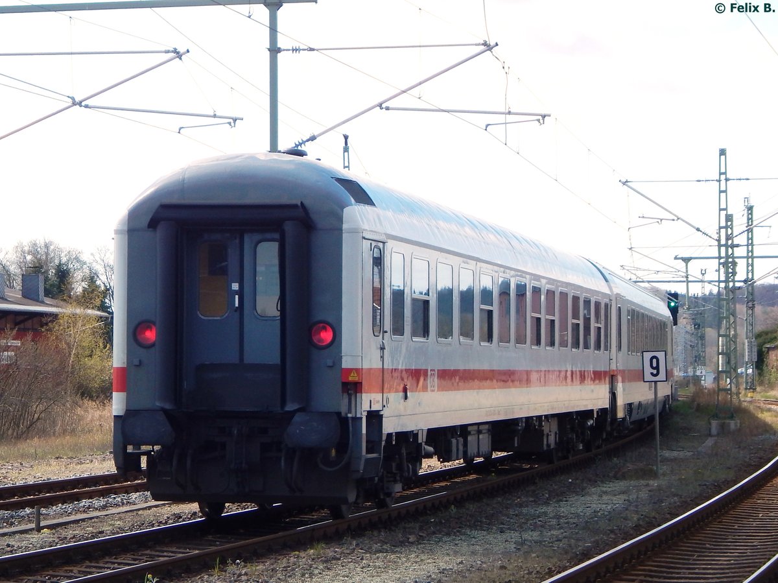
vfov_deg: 17.4
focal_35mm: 85
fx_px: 1910
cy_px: 292
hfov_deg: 23.0
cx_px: 389
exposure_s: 1/800
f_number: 4.3
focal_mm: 15.3
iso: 125
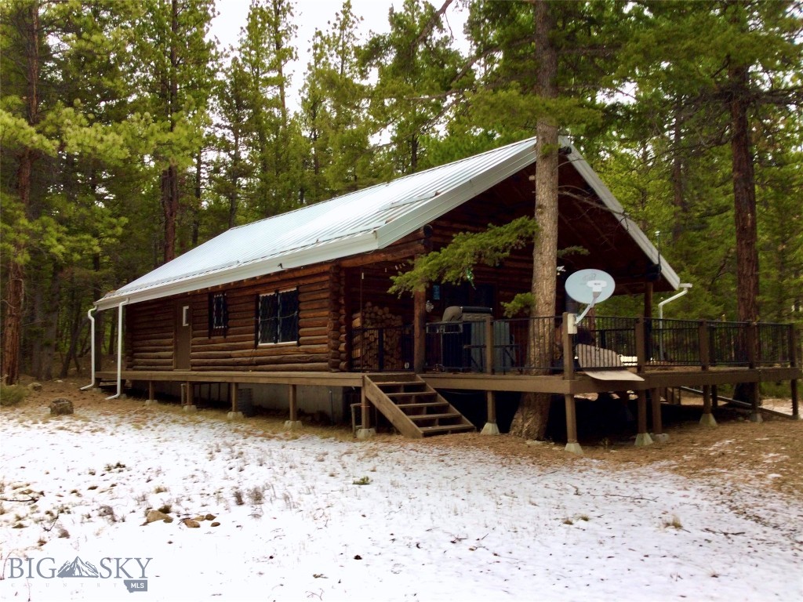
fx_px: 719
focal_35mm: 31
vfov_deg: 45.4
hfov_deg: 58.4
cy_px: 301
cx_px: 402
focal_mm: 3.3
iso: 25
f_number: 2.4
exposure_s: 1/60
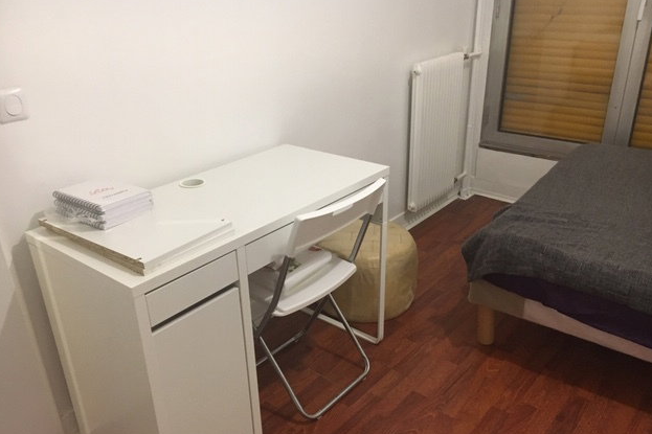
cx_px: 323
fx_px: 561
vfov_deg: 42.3
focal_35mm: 31
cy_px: 236
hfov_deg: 60.3
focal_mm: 4.15
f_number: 2.2
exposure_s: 1/25
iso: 200
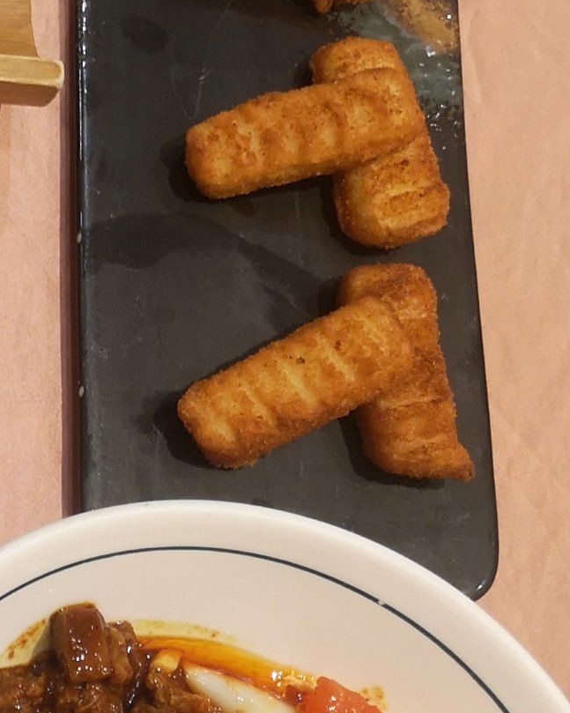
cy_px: 335
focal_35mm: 89
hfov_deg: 15.7
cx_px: -311
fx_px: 1877
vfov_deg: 21.5
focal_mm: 5.58
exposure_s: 1/50
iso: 125
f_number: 1.8
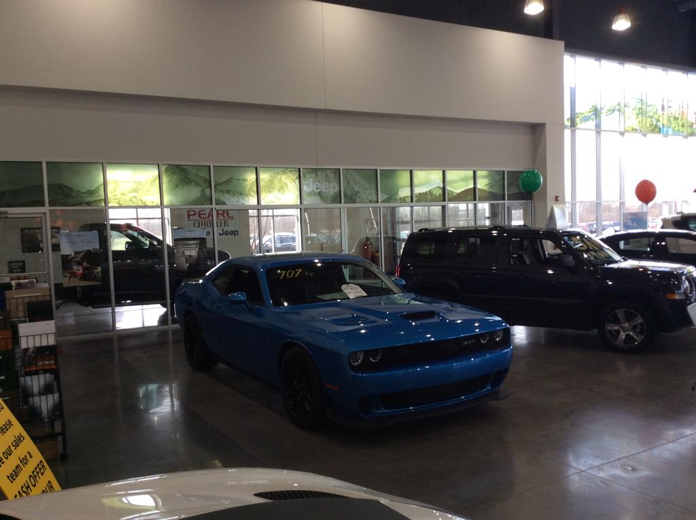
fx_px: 642
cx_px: 348
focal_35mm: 32
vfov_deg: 44.1
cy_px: 260
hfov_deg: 56.9
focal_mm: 3.3
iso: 32
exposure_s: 1/60
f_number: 2.4
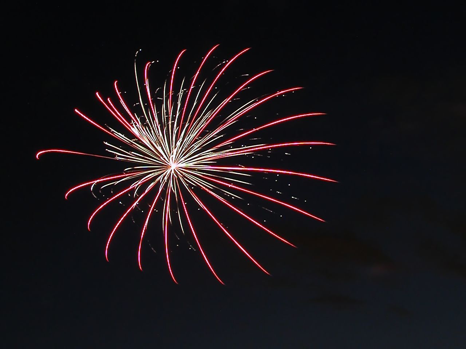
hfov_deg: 52.6
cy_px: 174
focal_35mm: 35
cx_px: 233
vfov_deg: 40.7
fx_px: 471
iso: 100
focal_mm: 8.9
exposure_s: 9.17
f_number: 7.1
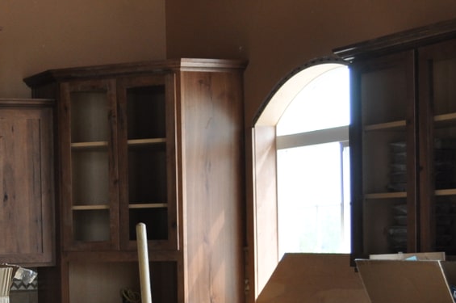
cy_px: 249
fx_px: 1214
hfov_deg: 20.3
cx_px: -38
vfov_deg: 14.1
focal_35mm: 96
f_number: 4.2
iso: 400
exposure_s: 1/80
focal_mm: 24
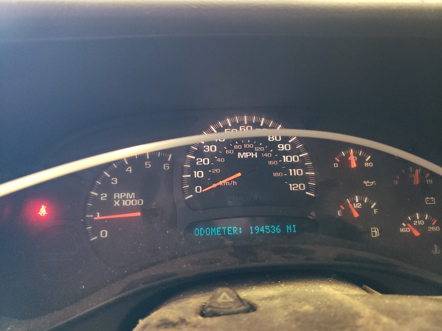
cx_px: 221
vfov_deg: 53.1
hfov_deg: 67.3
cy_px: 166
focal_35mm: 26
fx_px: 332
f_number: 1.5
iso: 455
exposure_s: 1/24
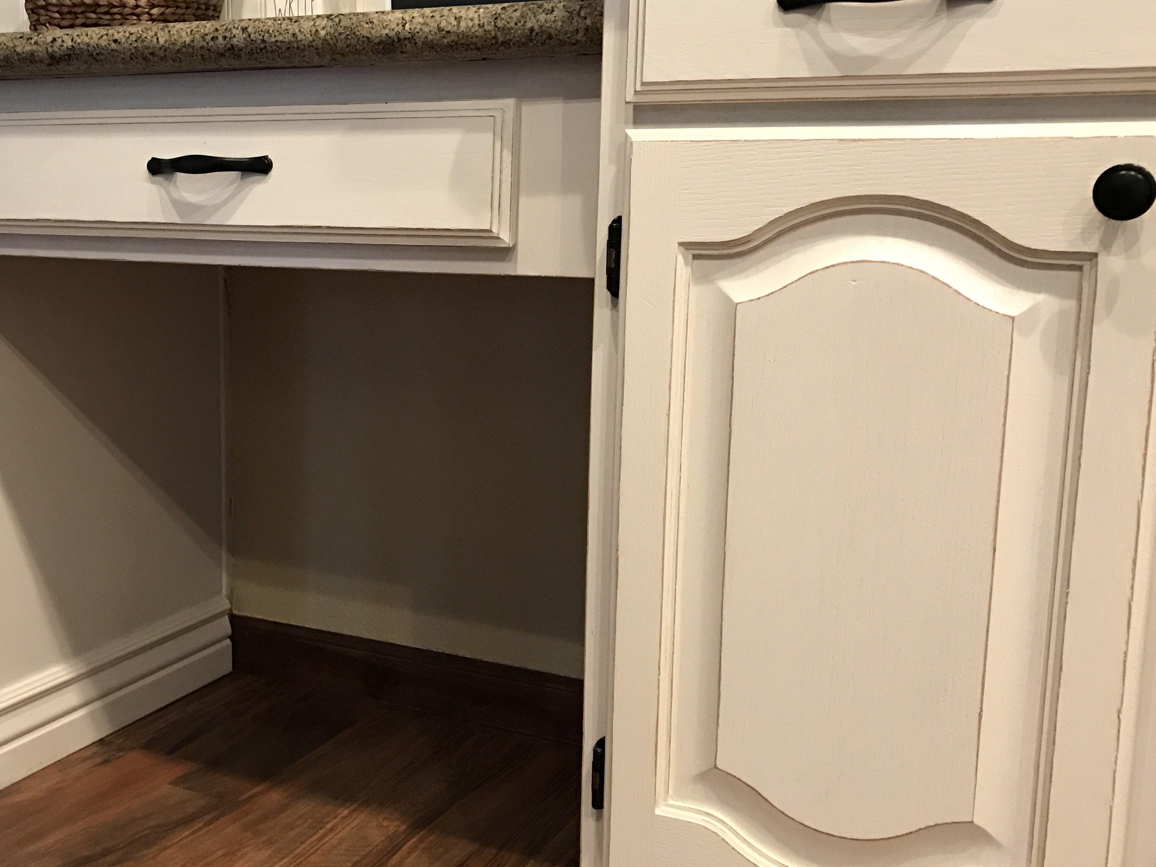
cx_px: 404
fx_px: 1369
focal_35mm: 41
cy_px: 440
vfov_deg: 35.1
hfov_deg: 45.2
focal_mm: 3.99
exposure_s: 1/15
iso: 80
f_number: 1.8
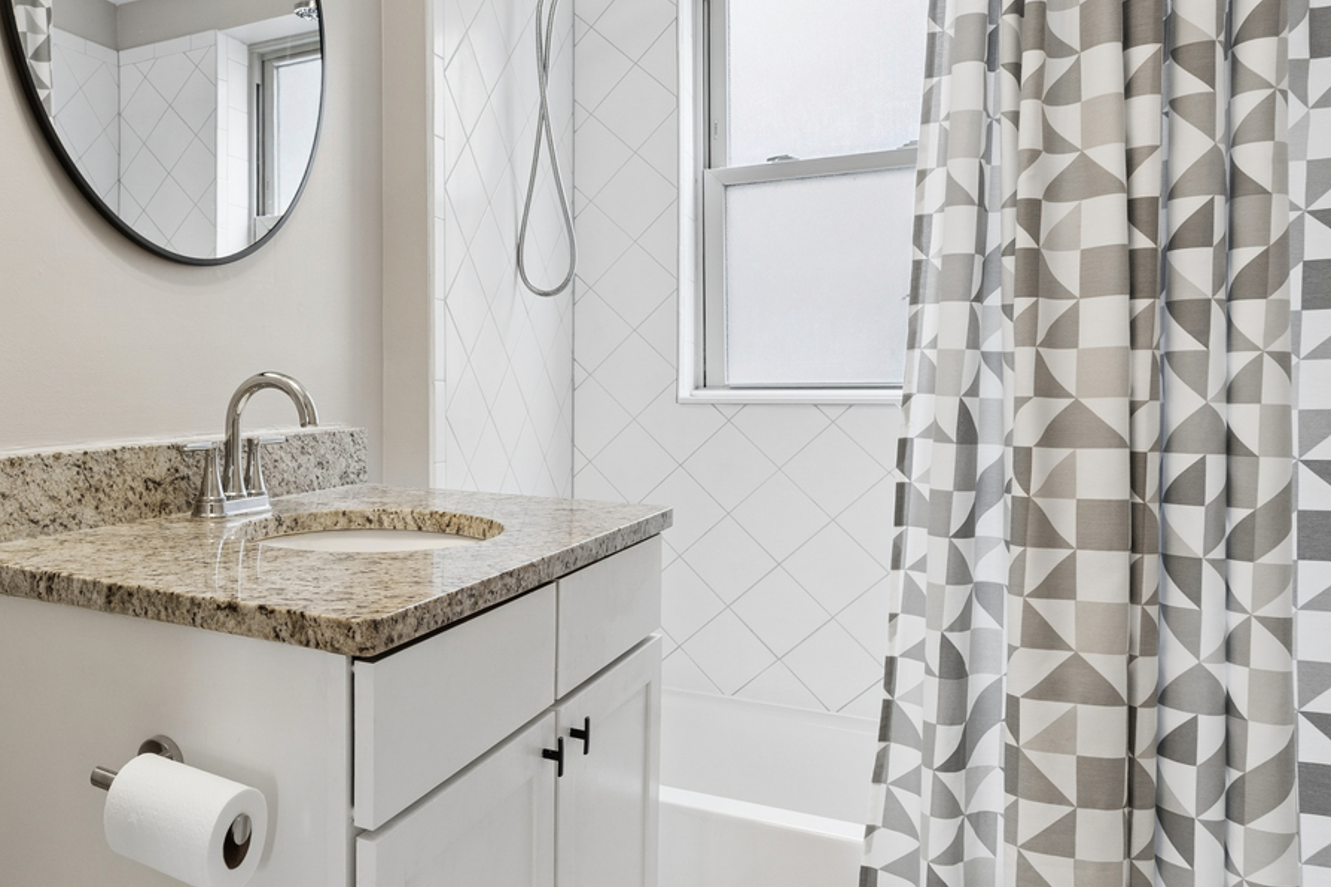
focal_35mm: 29
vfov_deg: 45.0
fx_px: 1072
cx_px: 243
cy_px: 435
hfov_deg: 58.2
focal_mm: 16
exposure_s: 1/13
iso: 400
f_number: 8
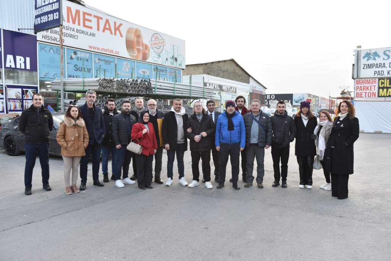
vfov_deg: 46.5
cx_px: 196
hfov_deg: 65.4
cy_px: 130
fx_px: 304
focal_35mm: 28
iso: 80
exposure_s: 1/60
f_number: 4
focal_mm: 28
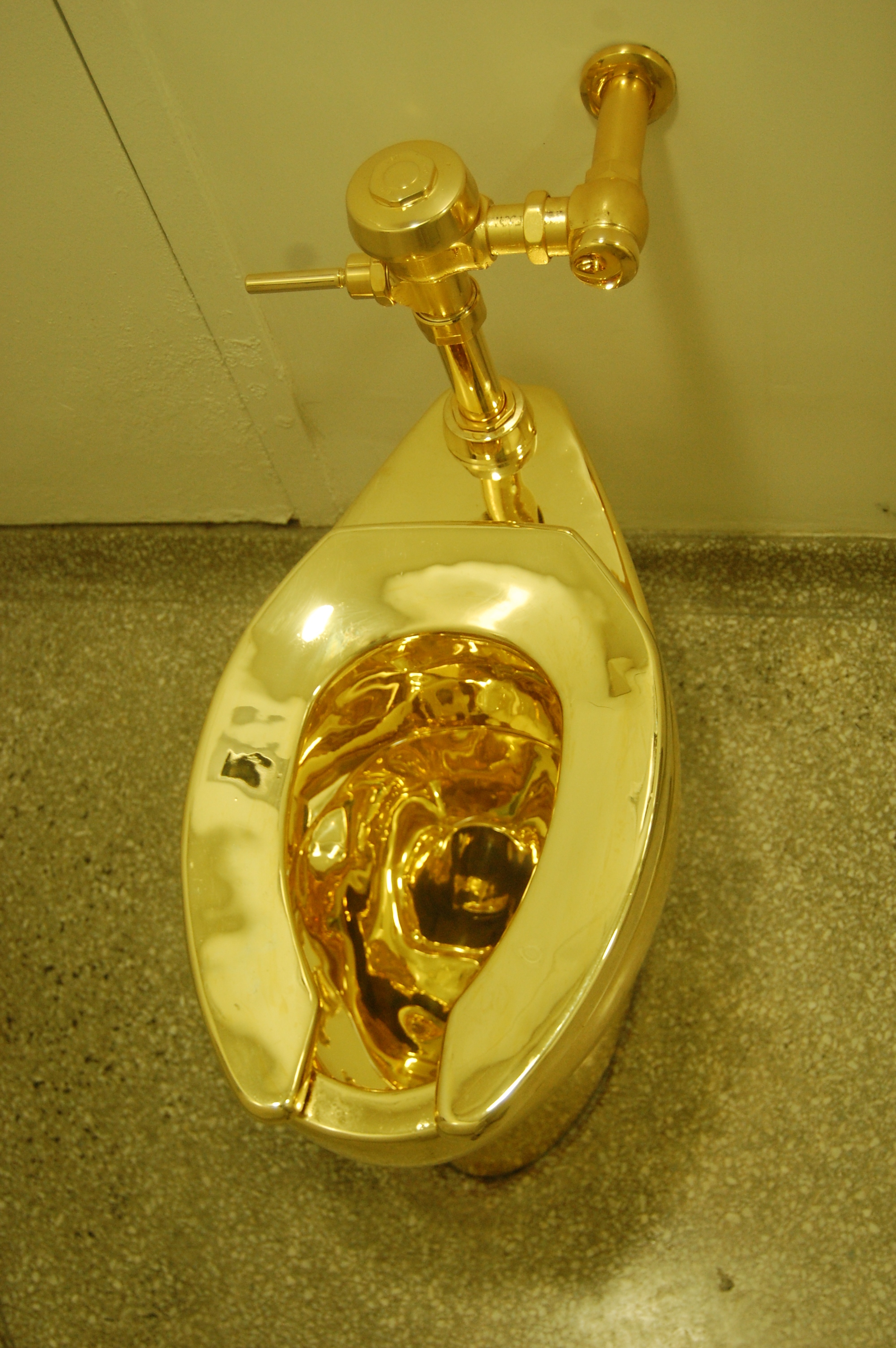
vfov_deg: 49.6
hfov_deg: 34.1
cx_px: 448
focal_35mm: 39
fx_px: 1459
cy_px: 674
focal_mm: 26
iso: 800
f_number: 4.2
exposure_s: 1/25
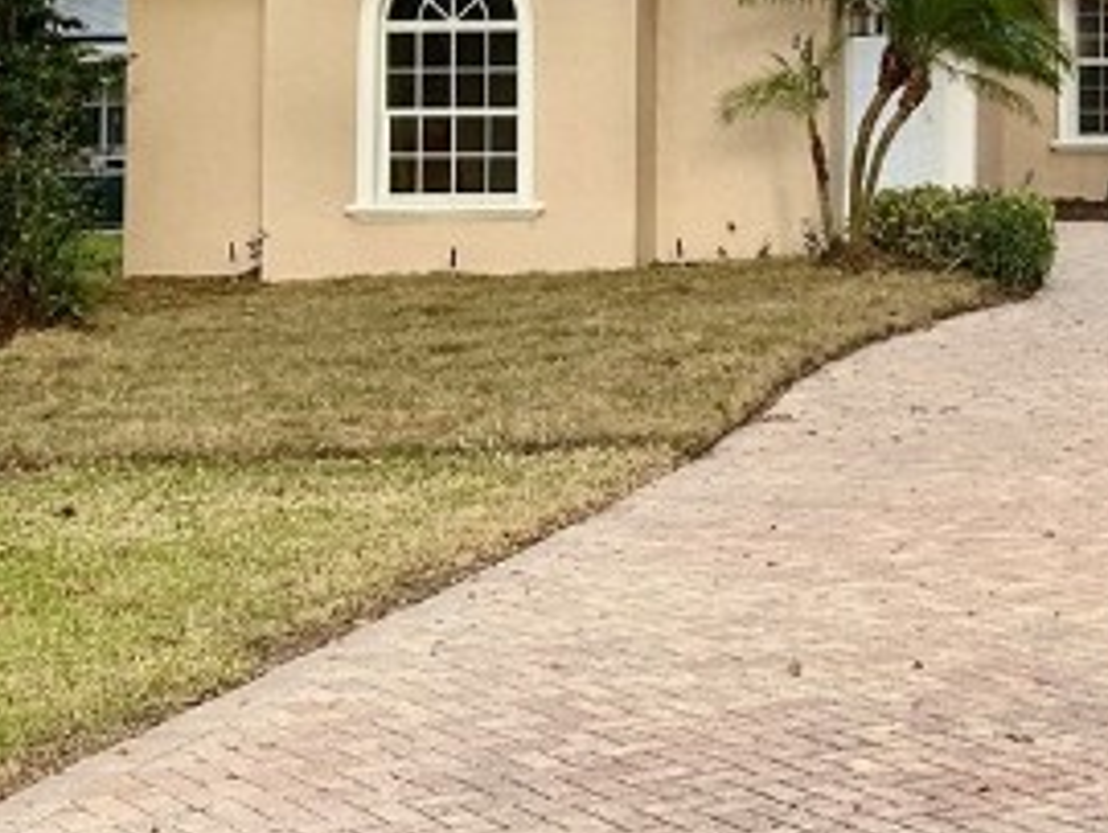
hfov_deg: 20.8
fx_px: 2915
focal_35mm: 91
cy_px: -144
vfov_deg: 15.7
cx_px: 1104
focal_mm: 6.86
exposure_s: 1/1988
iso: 80
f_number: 1.78
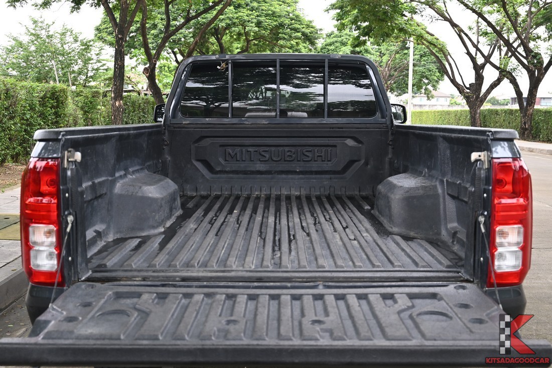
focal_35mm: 41
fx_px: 629
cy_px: 184
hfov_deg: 47.4
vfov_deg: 32.6
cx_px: 276
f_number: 5.6
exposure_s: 1/180
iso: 400
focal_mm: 41
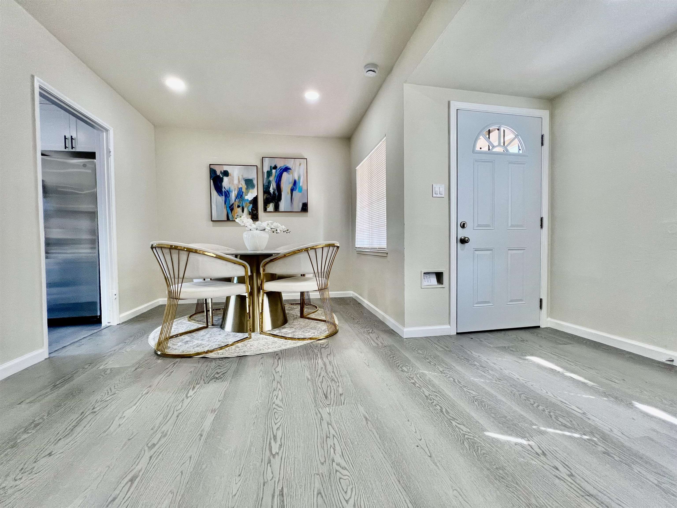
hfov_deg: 106.2
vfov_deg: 89.9
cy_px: 254
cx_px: 338
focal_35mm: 13
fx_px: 254
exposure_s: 1/120
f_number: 1.8
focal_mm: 1.57
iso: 100
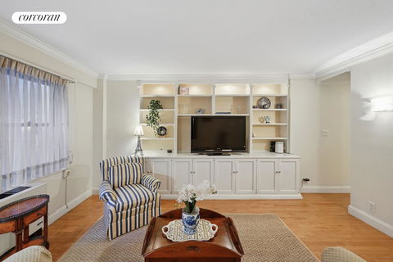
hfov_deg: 101.9
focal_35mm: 15
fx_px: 159
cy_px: 131
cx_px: 196
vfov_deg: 78.8
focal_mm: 14.6
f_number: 11
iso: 250
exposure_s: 1/1.67
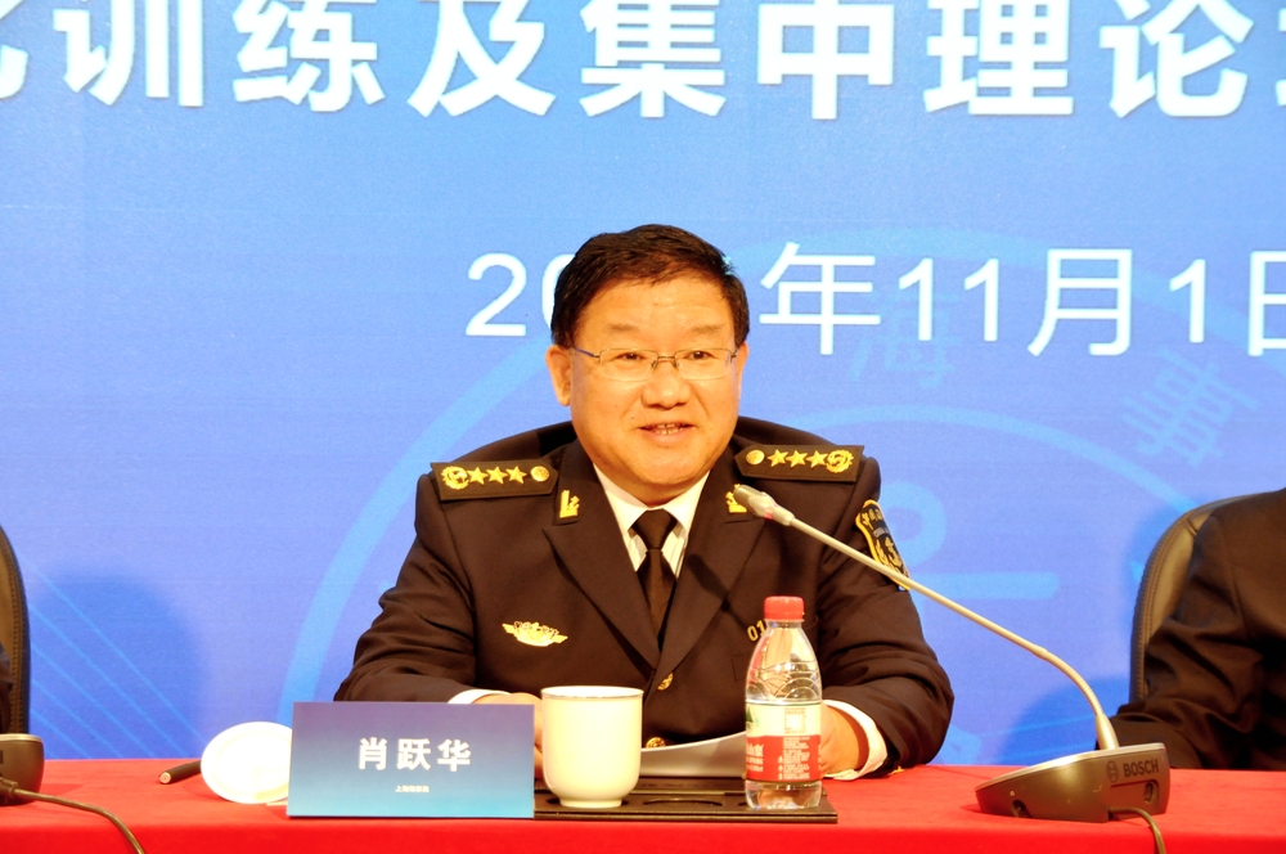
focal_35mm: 98
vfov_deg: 14.0
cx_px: 643
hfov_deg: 20.9
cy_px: 427
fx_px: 3478
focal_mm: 65
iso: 800
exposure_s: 1/50
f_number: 5
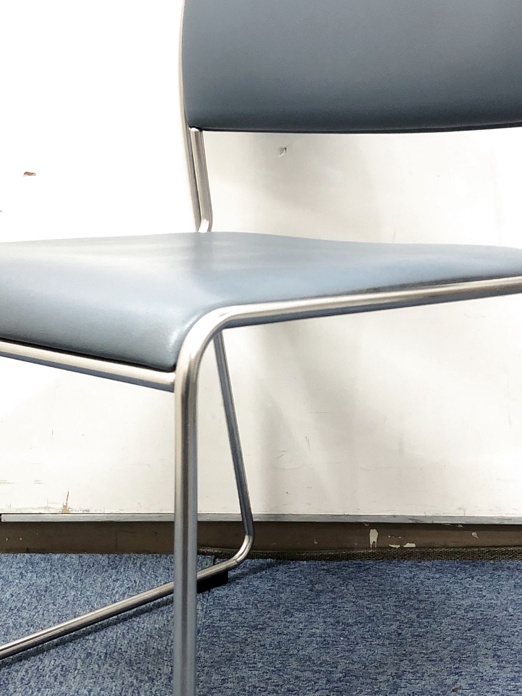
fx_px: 1086
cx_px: 234
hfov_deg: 27.0
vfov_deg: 35.5
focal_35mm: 54
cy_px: 389
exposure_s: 1/15
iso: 80
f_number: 1.8
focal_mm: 3.99
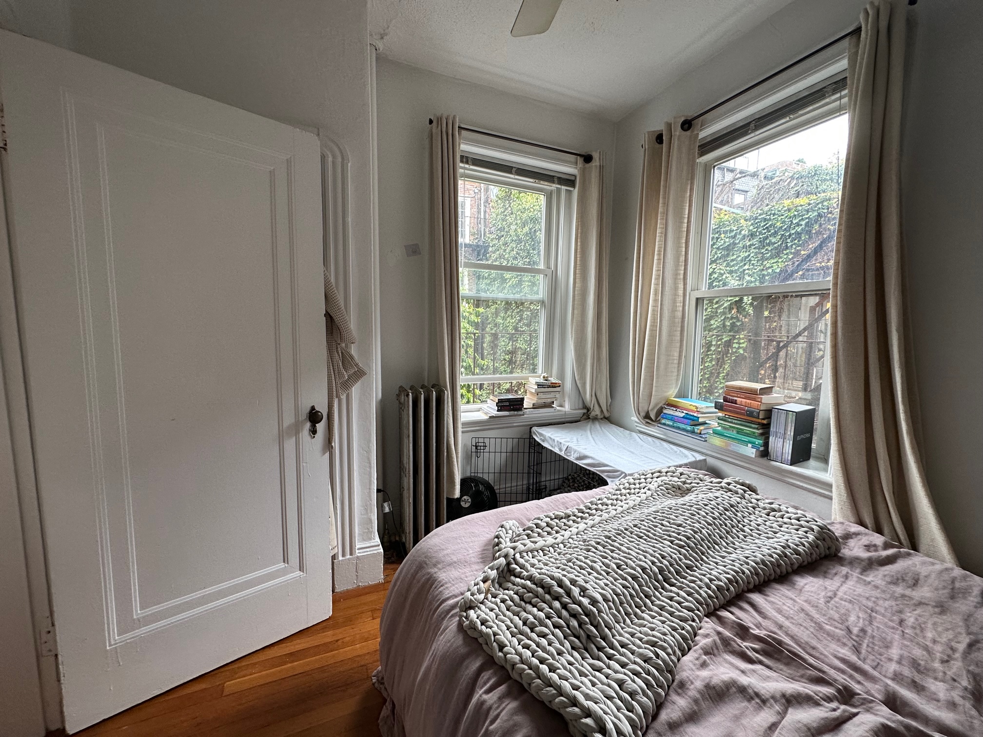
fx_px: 398
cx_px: 492
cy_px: 368
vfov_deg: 85.7
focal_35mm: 14
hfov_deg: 102.1
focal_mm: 2.22
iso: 125
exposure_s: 1/120
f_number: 2.2
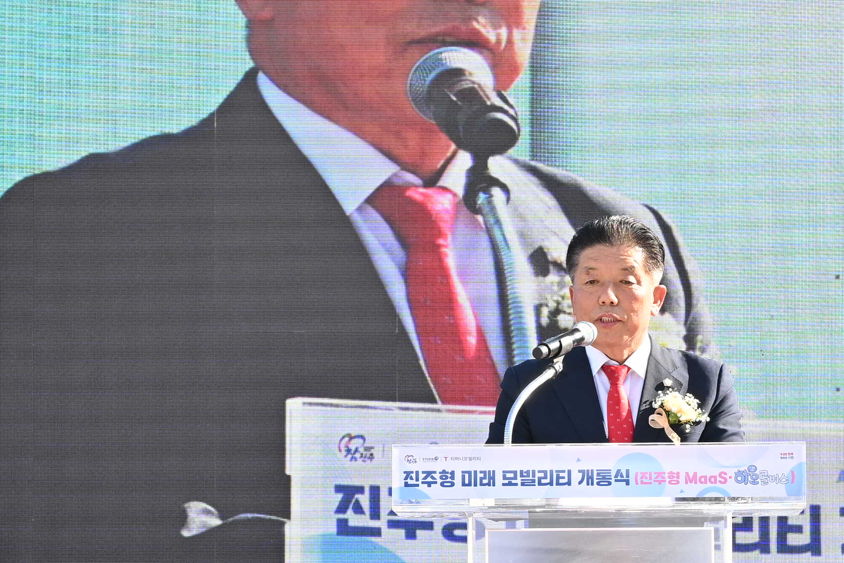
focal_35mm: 214
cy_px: 485
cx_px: 560
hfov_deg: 9.6
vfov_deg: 6.4
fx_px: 5017
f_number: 6.3
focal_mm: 59
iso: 200
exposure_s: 1/250
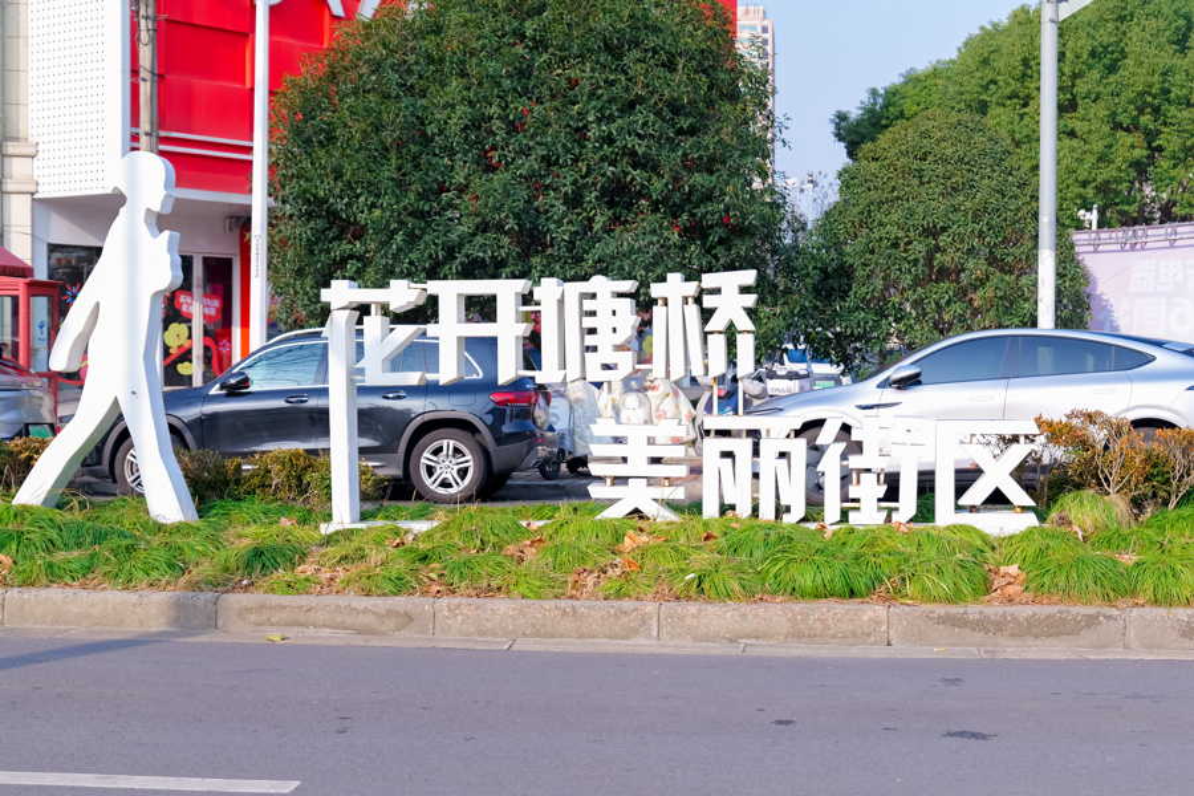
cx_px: 597
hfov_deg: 33.4
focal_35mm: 60
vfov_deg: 22.6
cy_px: 398
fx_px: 1990
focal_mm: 60
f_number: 5.6
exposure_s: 1/200
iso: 100
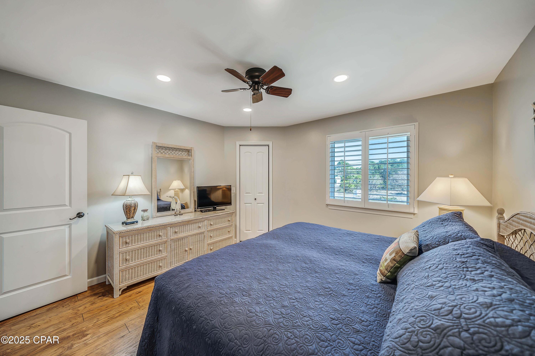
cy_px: 178
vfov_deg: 90.0
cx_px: 268
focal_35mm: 12
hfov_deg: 112.6
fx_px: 178
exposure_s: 1/8
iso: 100
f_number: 5.6
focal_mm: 12
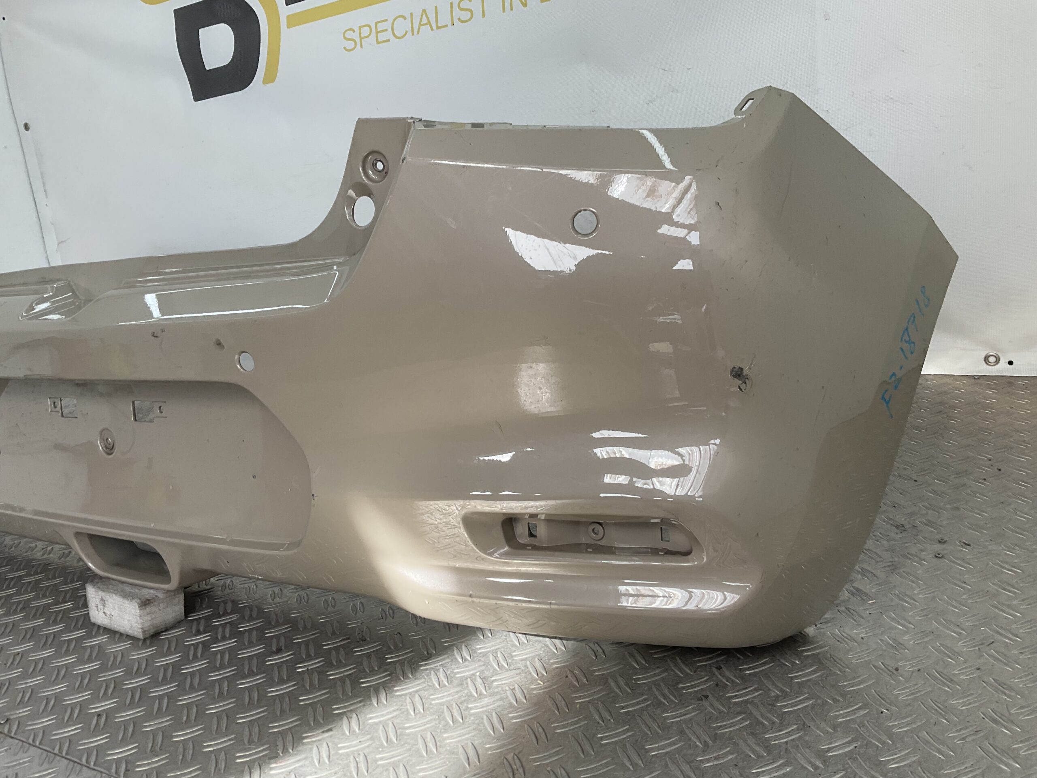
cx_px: 518
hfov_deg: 61.7
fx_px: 869
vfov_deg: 48.2
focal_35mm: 29
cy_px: 389
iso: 16
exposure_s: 1/302
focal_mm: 3
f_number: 1.8
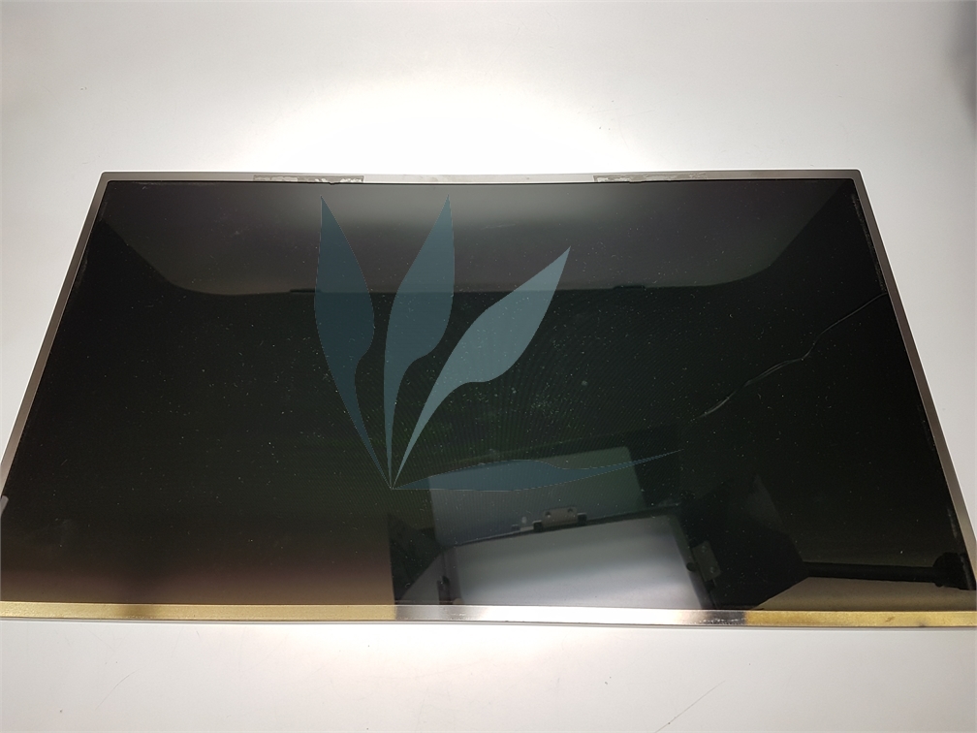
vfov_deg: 53.1
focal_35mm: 26
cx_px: 488
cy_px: 366
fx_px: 734
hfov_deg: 67.3
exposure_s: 1/195
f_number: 1.7
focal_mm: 4.2
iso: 40
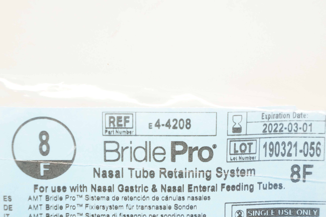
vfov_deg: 21.0
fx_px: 583
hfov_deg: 31.2
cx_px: 163
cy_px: 108
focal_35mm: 64
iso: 800
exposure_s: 1/100
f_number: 5
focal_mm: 43
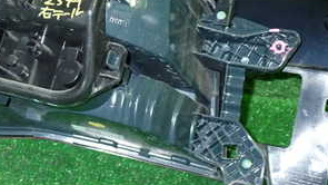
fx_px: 618
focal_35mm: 71
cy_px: 29
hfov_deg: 29.3
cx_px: 88
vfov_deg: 16.8
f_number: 7.1
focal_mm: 5.79
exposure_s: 1/30
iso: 800
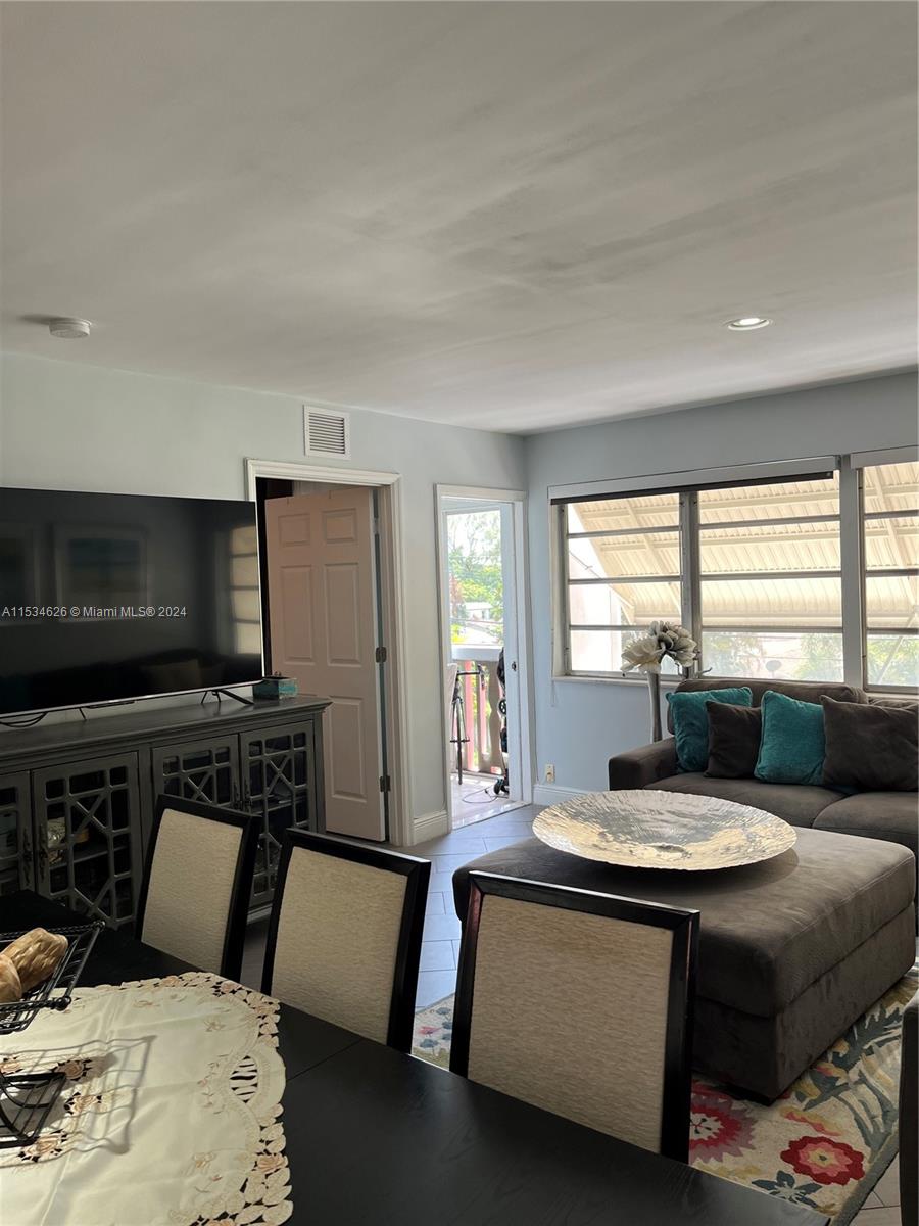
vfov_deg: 67.3
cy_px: 613
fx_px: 920
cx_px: 460
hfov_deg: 53.1
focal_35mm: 26
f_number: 1.6
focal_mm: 5.1
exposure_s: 1/120
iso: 64
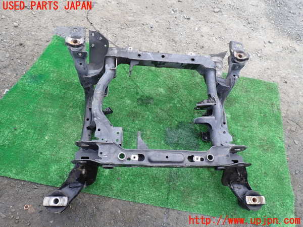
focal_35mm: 25
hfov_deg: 69.4
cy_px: 114
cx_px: 152
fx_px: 219
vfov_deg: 54.9
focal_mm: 4.5
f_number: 2.8
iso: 100
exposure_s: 1/200
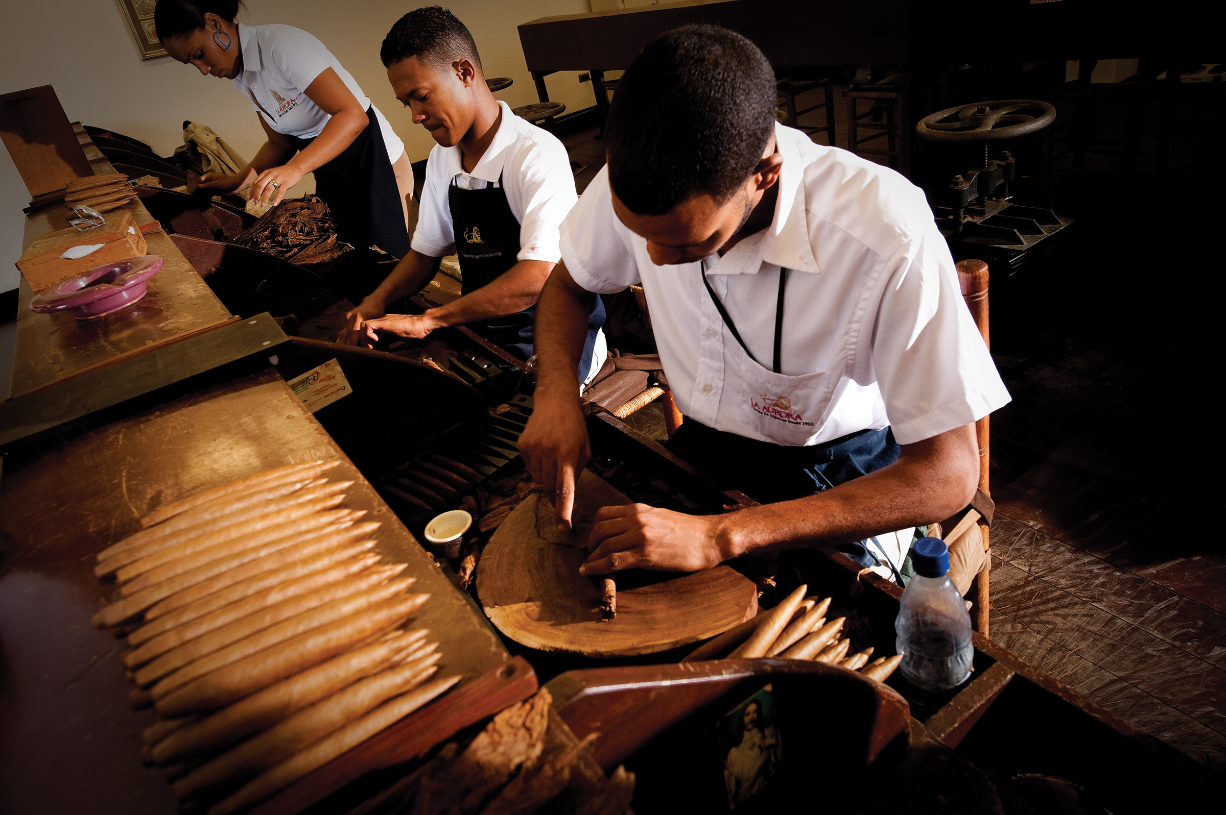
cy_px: 408
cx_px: 613
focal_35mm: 24
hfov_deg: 73.8
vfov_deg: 53.1
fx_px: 817
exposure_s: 1/40
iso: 400
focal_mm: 24
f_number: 7.1
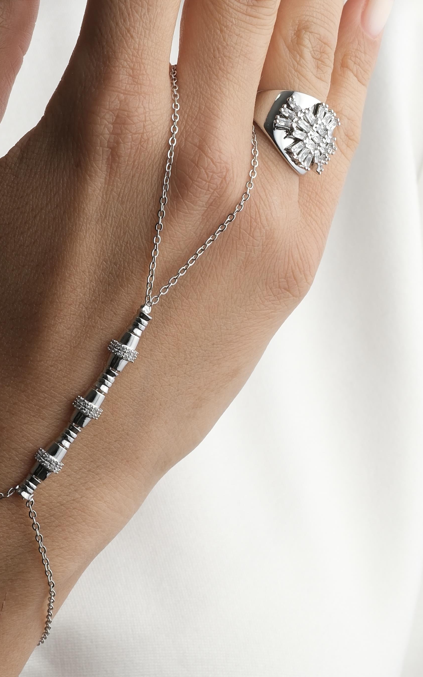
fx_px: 4167
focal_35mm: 226
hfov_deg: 5.8
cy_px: 277
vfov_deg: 9.3
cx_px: 77
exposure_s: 1/200
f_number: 13
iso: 160
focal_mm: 80
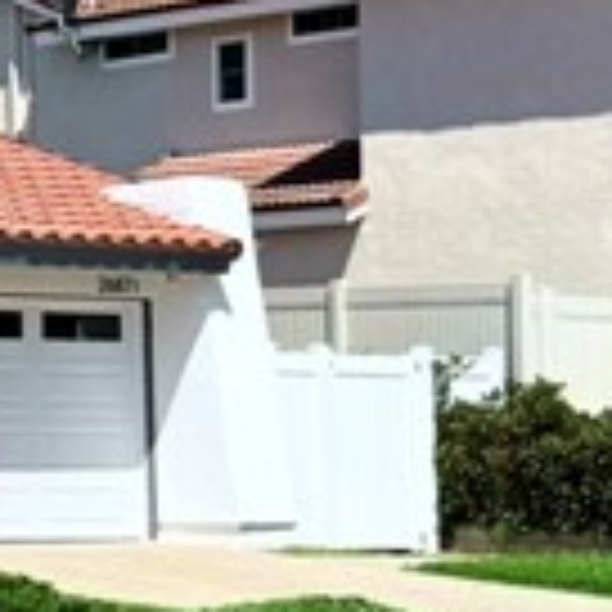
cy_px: 207
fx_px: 3200
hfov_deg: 9.8
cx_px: -788
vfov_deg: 10.9
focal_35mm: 160
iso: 80
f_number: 1.78
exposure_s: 1/7353
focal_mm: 6.76
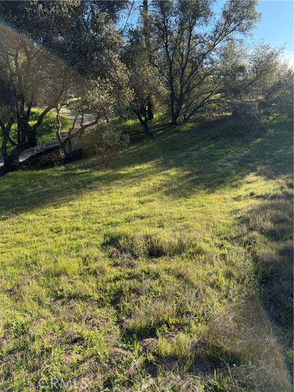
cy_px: 196
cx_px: 147
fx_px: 272
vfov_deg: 71.6
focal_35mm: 24
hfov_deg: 56.8
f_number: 1.78
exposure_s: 1/1727
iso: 100
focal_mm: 6.76
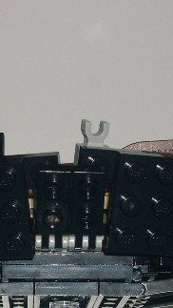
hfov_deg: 9.9
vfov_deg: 17.3
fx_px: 1002
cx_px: 50
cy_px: 221
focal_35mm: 123
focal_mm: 12.2
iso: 100
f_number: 9.2
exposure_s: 1/60
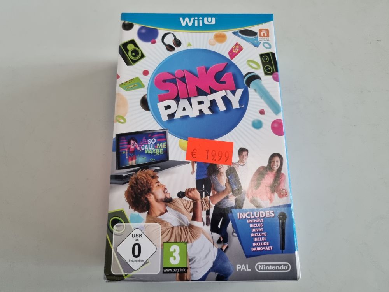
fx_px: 292
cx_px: 194
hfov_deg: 67.3
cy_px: 146
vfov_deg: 53.1
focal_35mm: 26
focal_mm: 5.4
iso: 400
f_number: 1.8
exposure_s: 1/50
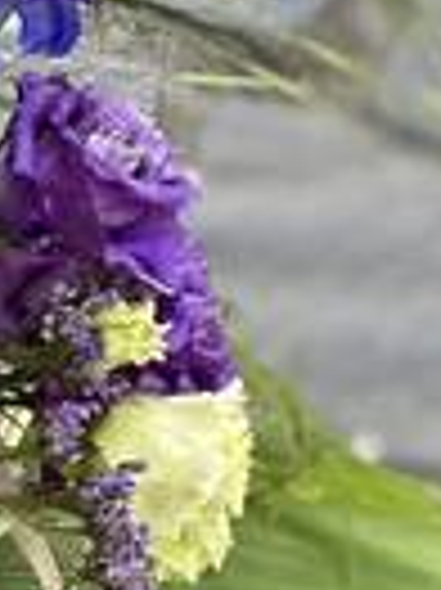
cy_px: -18
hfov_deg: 4.1
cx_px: -670
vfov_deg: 5.6
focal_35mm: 353
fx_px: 6006
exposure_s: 1/122
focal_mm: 6
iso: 40
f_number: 2
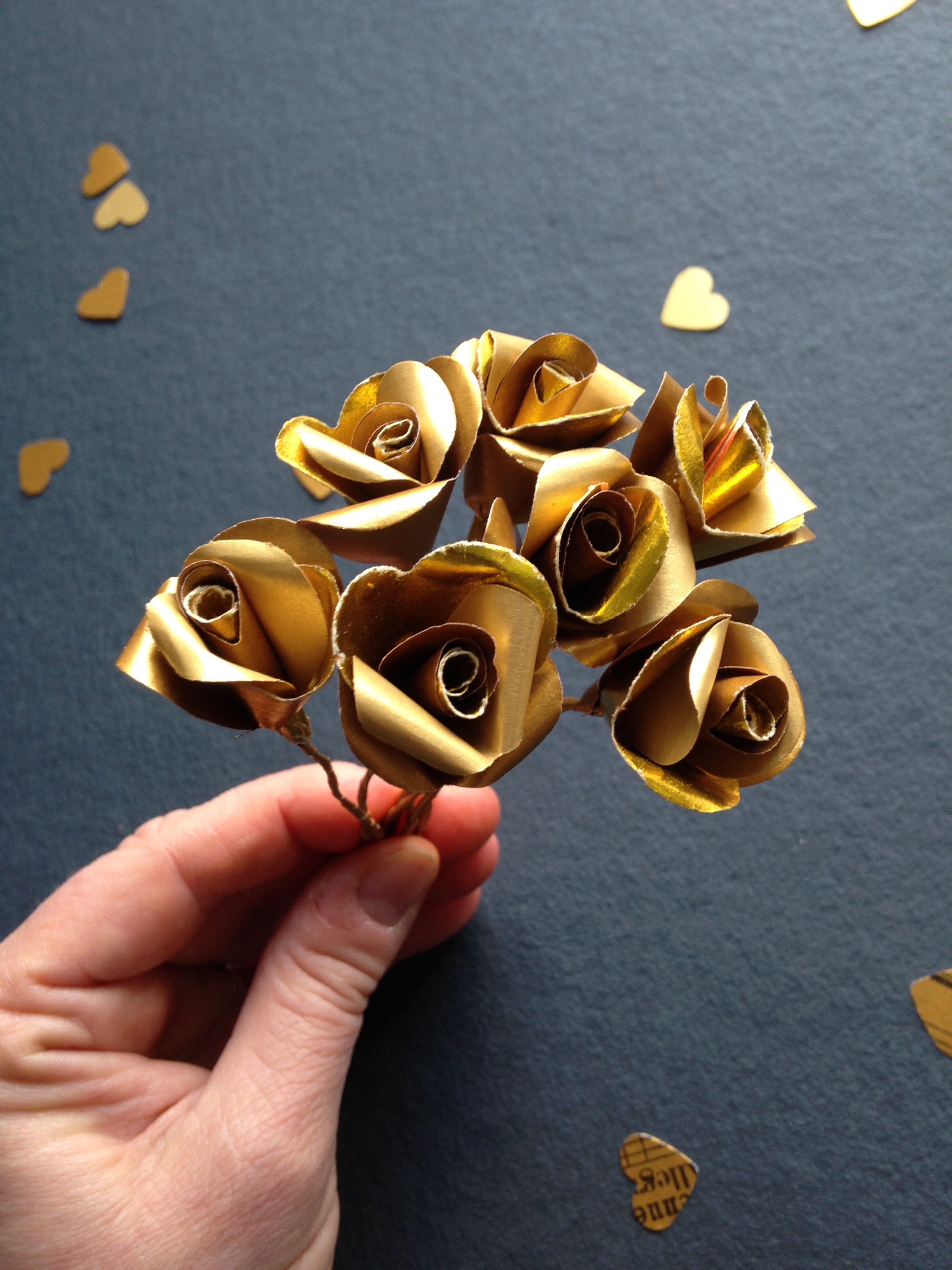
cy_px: 635
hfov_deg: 42.9
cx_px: 476
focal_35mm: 33
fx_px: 1210
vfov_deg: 55.4
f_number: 2.4
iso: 50
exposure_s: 1/30
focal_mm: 4.12
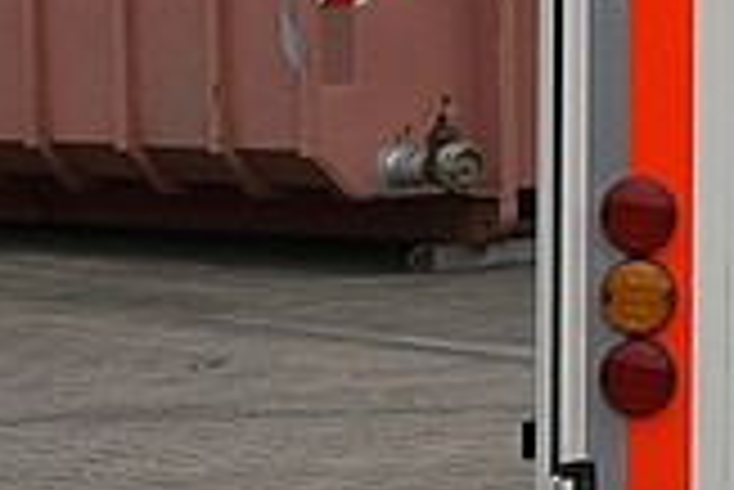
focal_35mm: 243
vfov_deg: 5.6
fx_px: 4959
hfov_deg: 8.0
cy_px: -112
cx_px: 1504
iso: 200
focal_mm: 44
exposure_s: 1/320
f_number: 9
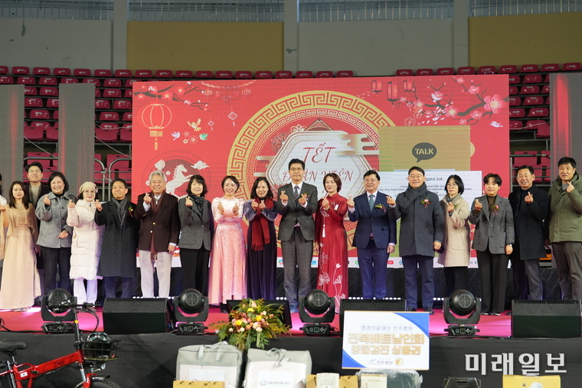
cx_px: 291
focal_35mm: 70
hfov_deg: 28.8
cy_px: 194
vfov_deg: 19.5
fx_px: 1132
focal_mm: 70
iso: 500
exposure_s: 1/200
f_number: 3.2
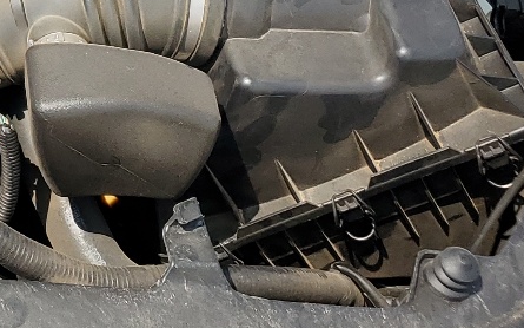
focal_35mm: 99
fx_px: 1414
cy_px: -47
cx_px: -254
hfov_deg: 18.6
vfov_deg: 12.9
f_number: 1.5
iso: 50
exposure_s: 1/2000
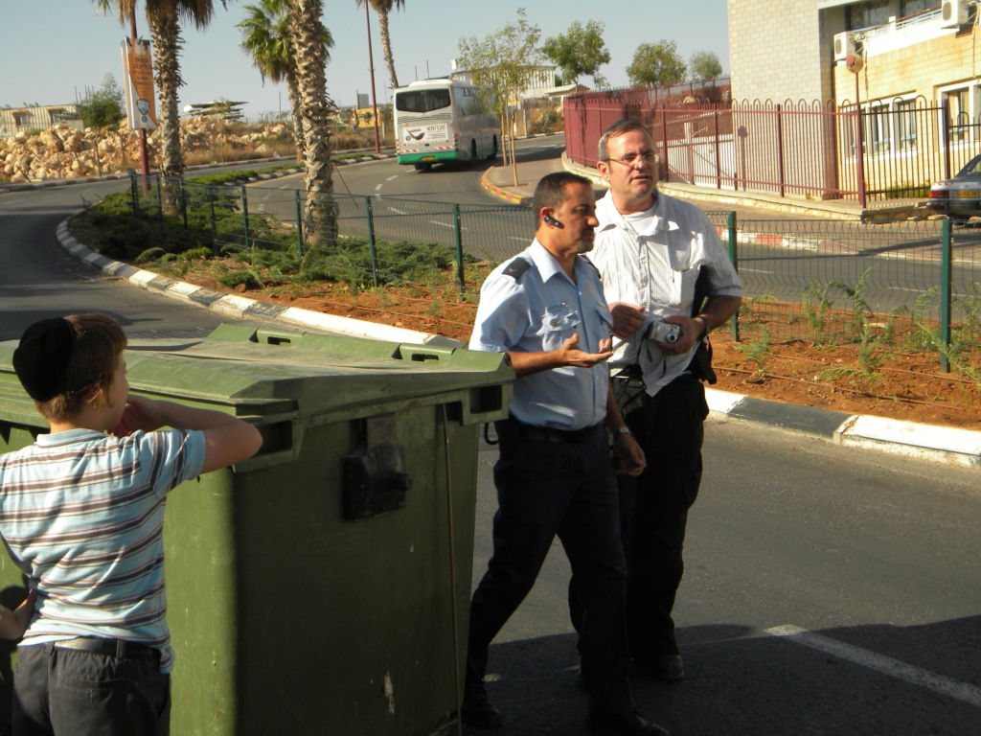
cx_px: 490
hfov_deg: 40.4
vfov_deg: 30.9
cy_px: 368
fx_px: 1332
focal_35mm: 47
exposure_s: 1/213
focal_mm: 8.6
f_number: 7.8
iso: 80
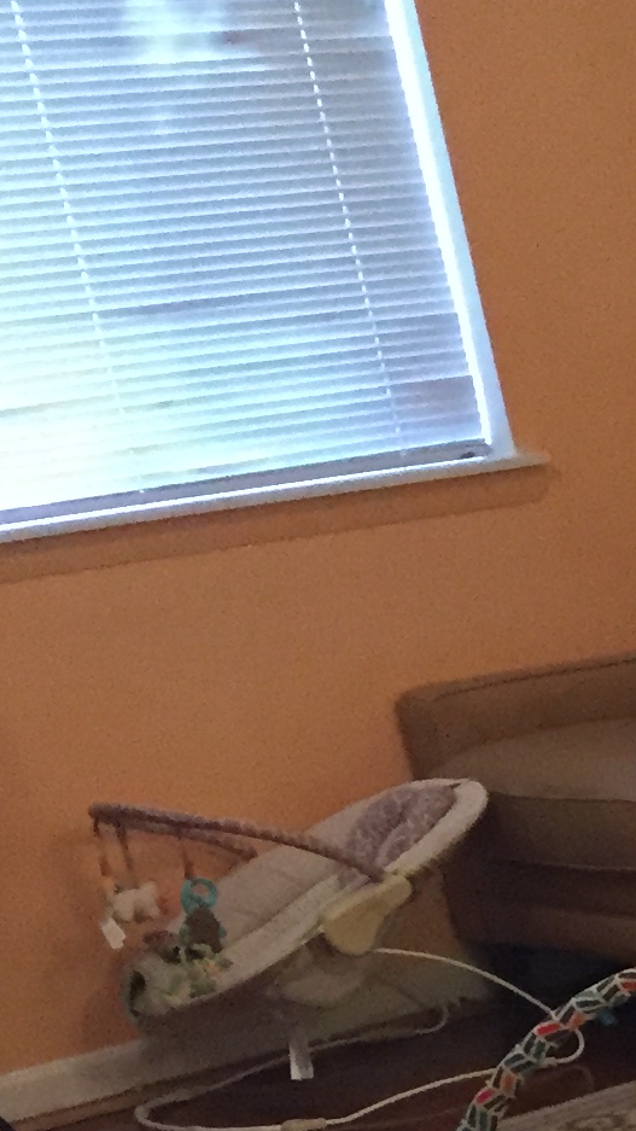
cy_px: 1383
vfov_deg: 18.4
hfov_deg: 8.9
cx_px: 1931
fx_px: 3298
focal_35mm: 110
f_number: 2.2
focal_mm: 4.15
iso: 200
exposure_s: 1/30
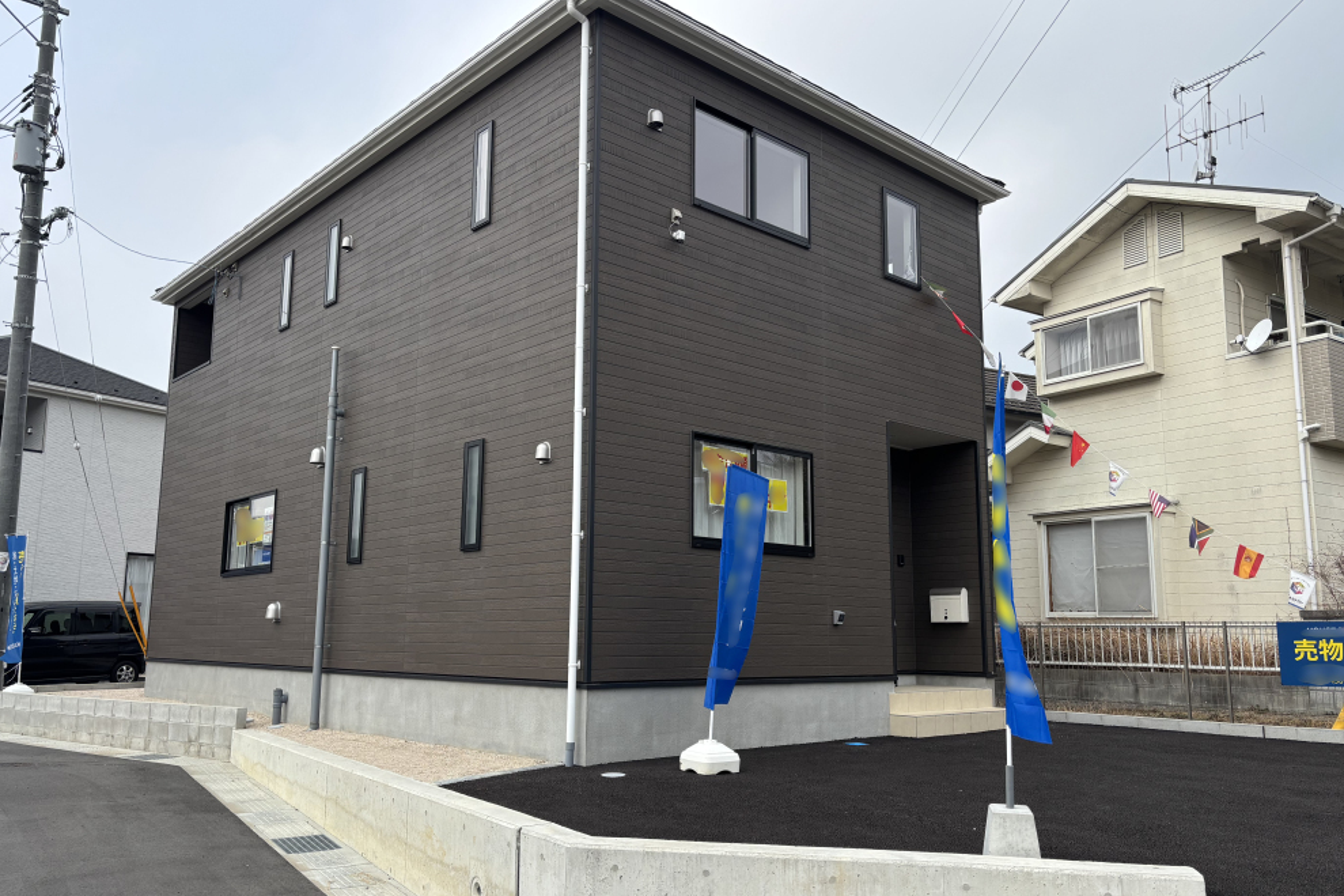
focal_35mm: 28
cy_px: 477
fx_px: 1045
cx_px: 658
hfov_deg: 65.5
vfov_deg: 46.4
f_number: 1.6
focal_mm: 5.96
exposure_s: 1/2451
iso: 50
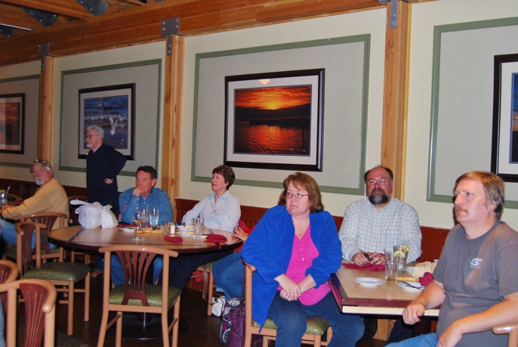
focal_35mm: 42
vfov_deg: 32.0
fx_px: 605
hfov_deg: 46.3
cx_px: 259
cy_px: 174
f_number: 4.2
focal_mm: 28
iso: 200
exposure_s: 1/60
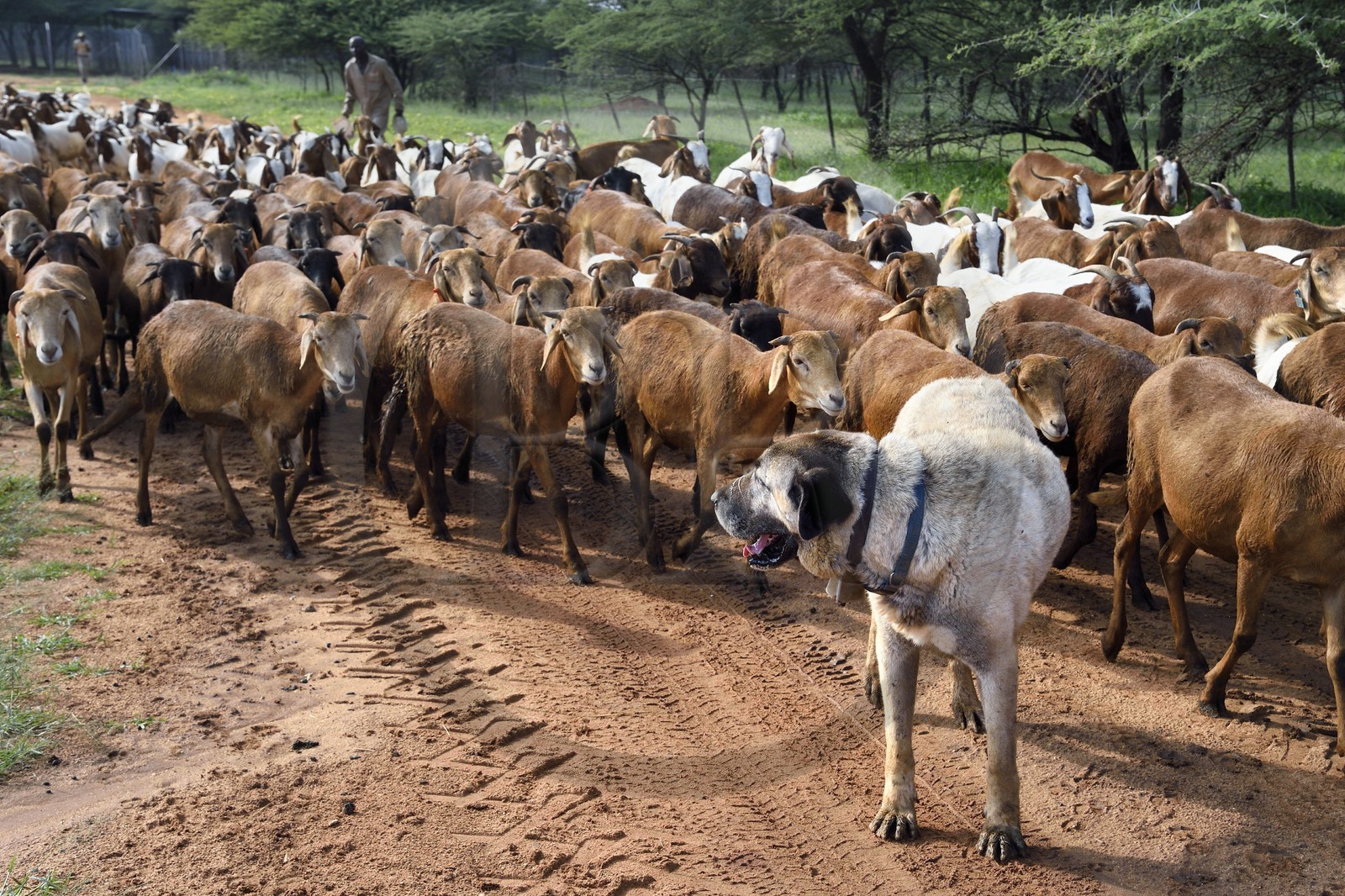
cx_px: 672
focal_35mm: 48
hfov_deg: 41.1
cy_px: 448
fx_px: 1793
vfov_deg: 28.1
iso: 400
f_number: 8
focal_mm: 48
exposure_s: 1/800
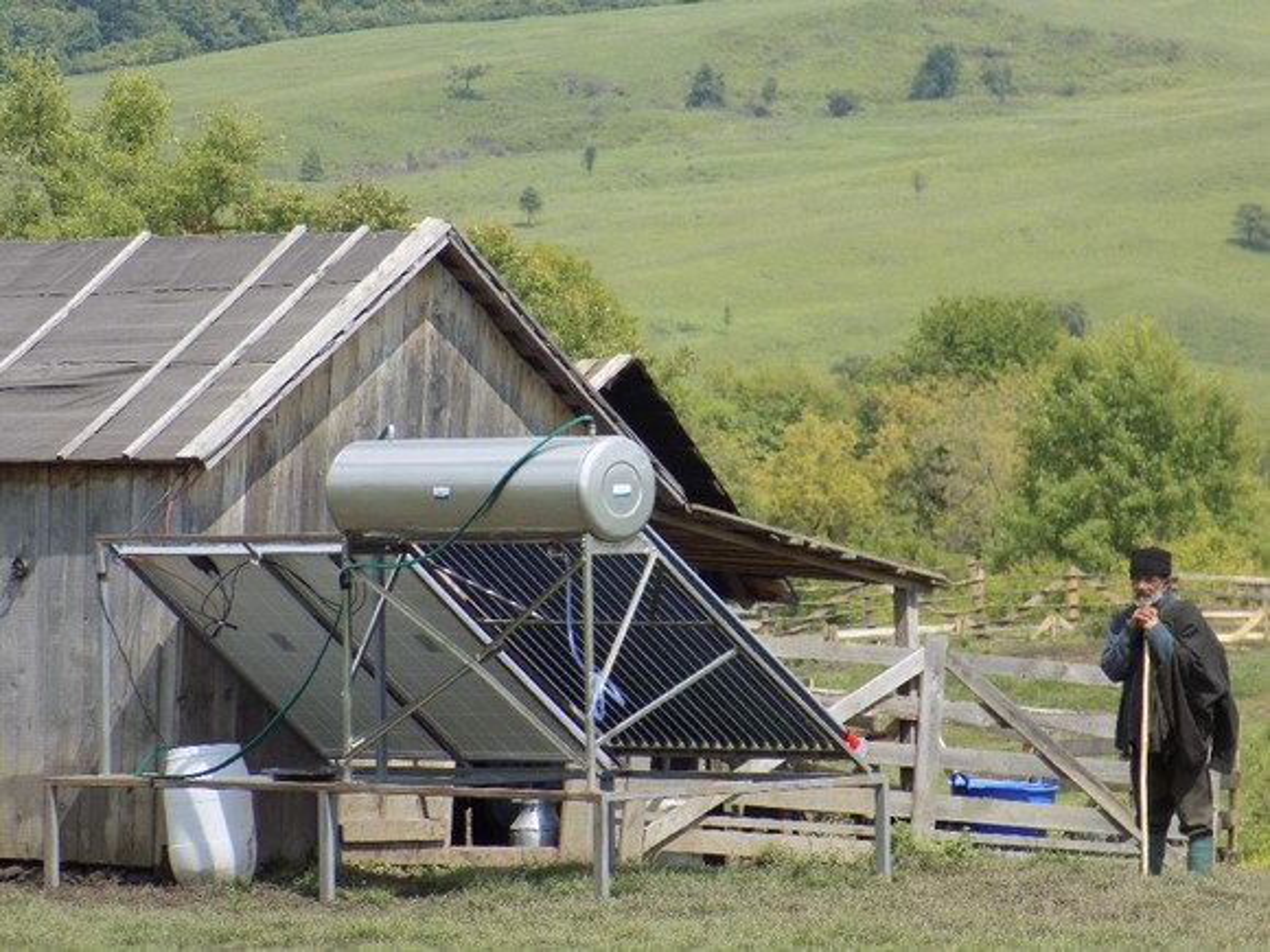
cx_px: 635
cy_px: 476
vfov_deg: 7.8
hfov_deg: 10.4
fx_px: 6971
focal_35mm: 190
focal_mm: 33.7
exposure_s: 1/250
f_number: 5.4
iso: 80
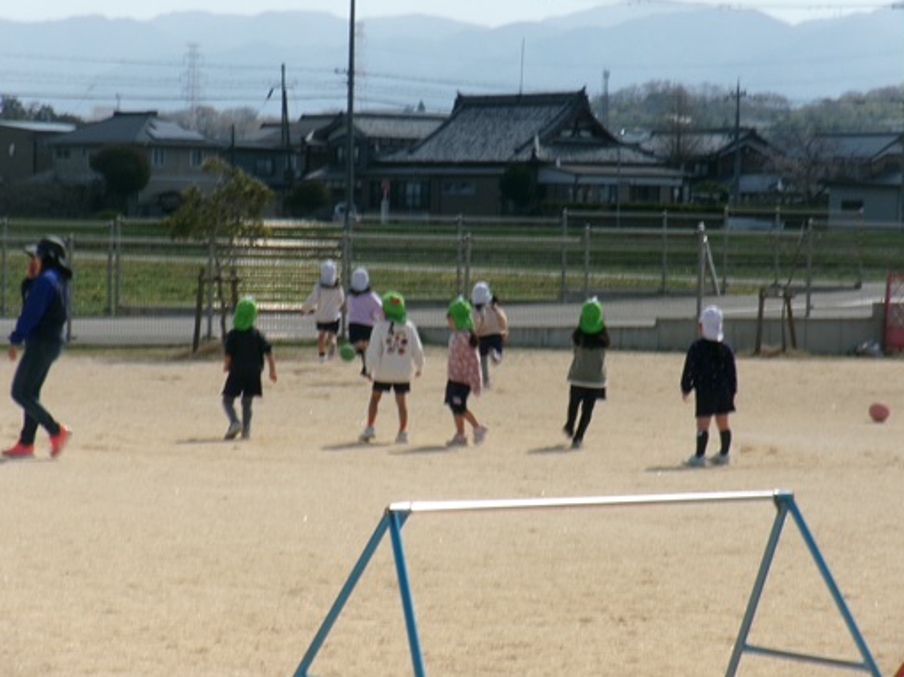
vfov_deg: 9.7
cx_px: 447
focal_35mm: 153
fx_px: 3994
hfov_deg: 12.9
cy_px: 314
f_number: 17.1
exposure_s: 1/80
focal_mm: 25.5
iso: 100
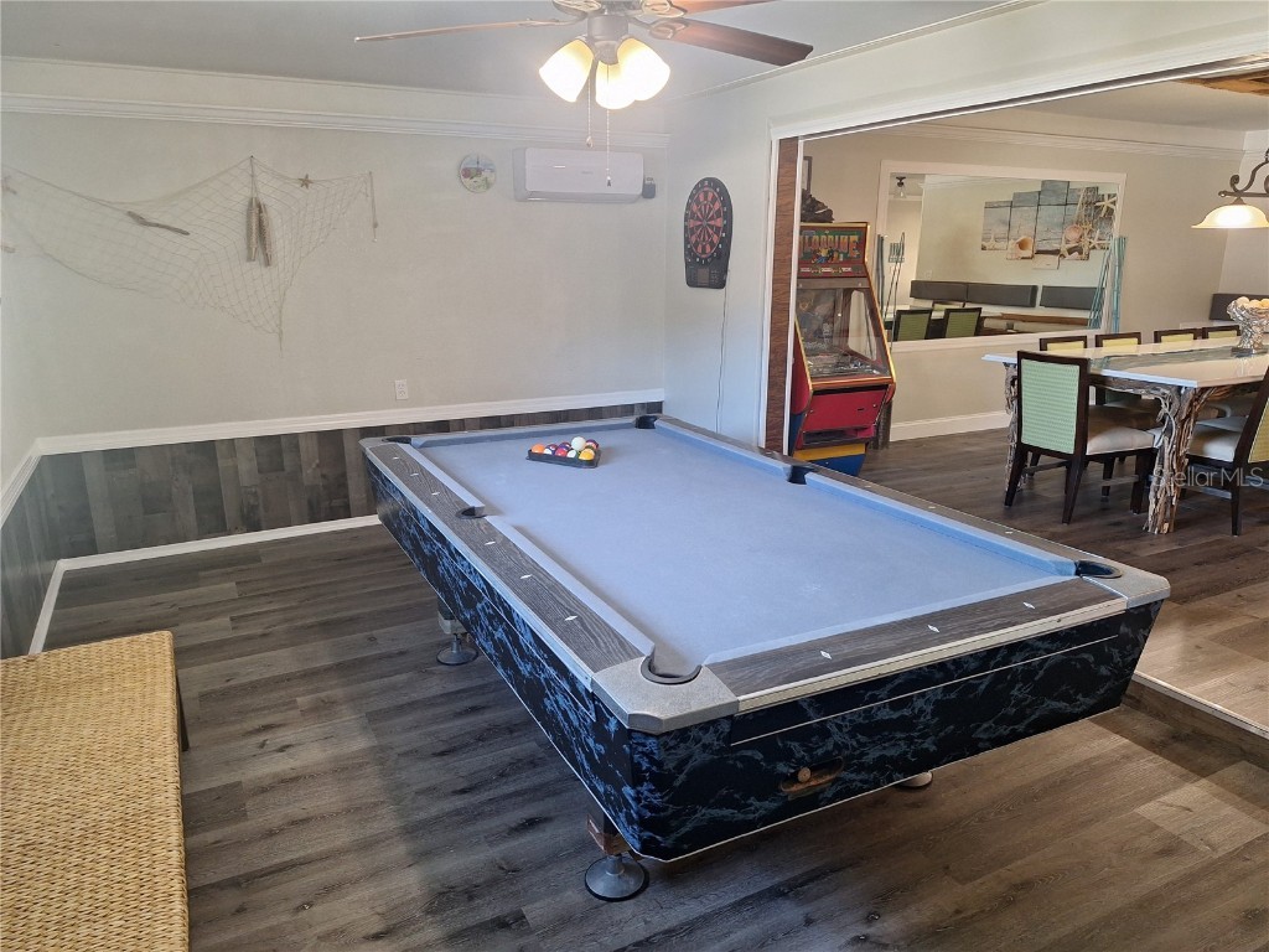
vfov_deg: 58.9
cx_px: 634
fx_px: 843
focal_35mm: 23
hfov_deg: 73.9
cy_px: 476
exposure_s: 1/40
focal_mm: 5.54
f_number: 1.8
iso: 160
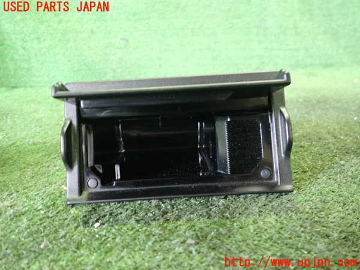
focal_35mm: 30
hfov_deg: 60.0
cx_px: 180
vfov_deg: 46.8
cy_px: 135
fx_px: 312
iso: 800
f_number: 2.3
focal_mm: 5.4
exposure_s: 1/20
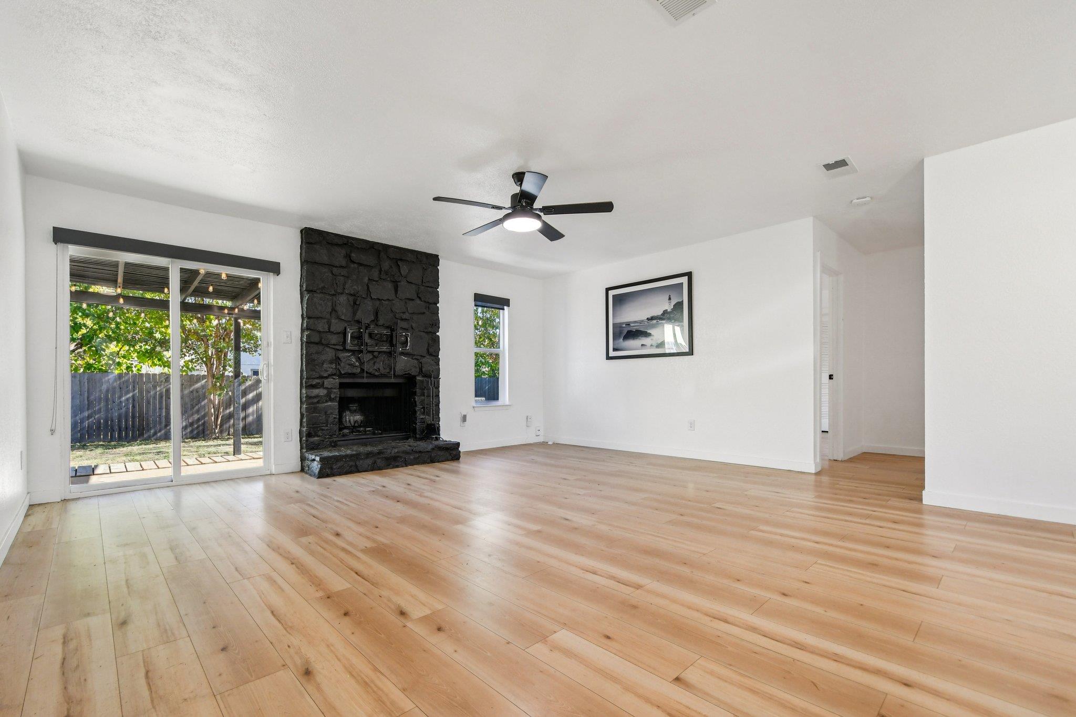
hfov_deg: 100.4
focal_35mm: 15
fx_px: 448
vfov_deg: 77.3
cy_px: 358
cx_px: 538
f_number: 8
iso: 400
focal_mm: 10
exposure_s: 1/60
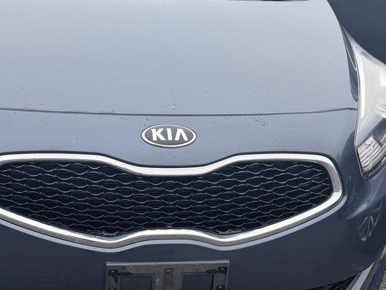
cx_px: 140
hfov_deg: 37.9
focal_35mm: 50
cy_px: 128
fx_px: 558
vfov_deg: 29.1
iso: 80
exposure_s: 1/1192
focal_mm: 6.76
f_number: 1.78
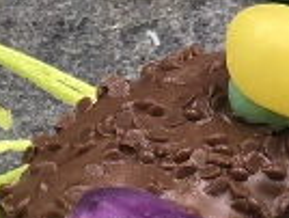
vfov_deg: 3.7
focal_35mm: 397
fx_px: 3320
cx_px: -263
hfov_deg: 4.9
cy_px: 475
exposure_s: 1/99
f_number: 2.4
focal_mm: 6
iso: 16
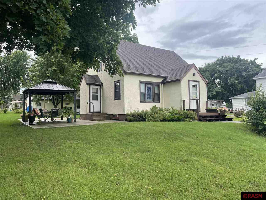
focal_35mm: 25
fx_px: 192
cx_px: 133
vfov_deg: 54.9
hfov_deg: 69.4
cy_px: 100
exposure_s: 1/894
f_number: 1.6
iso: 32
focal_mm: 5.1
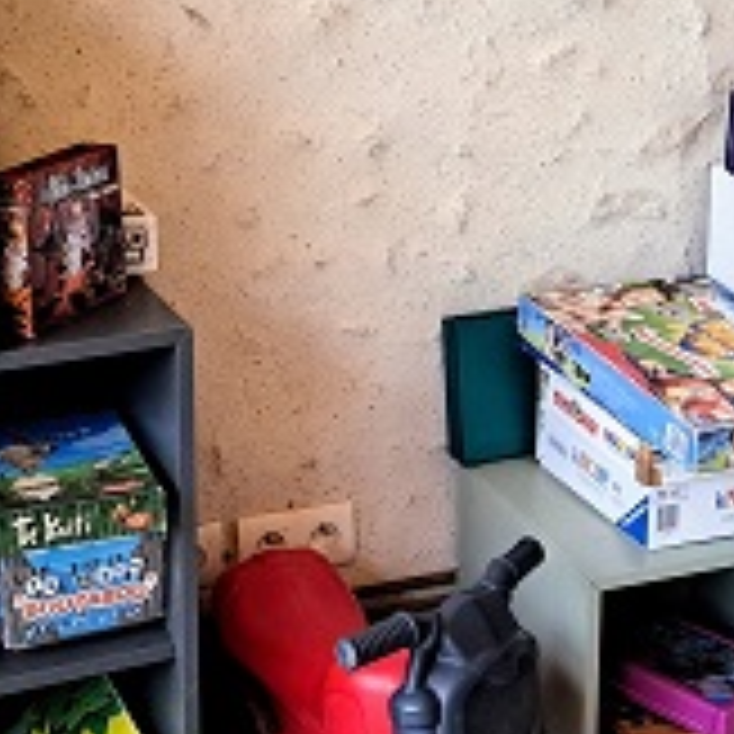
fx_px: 1871
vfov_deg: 22.0
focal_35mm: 78
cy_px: 194
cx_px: 401
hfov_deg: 22.2
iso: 400
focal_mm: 5.23
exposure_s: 1/25
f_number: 1.8
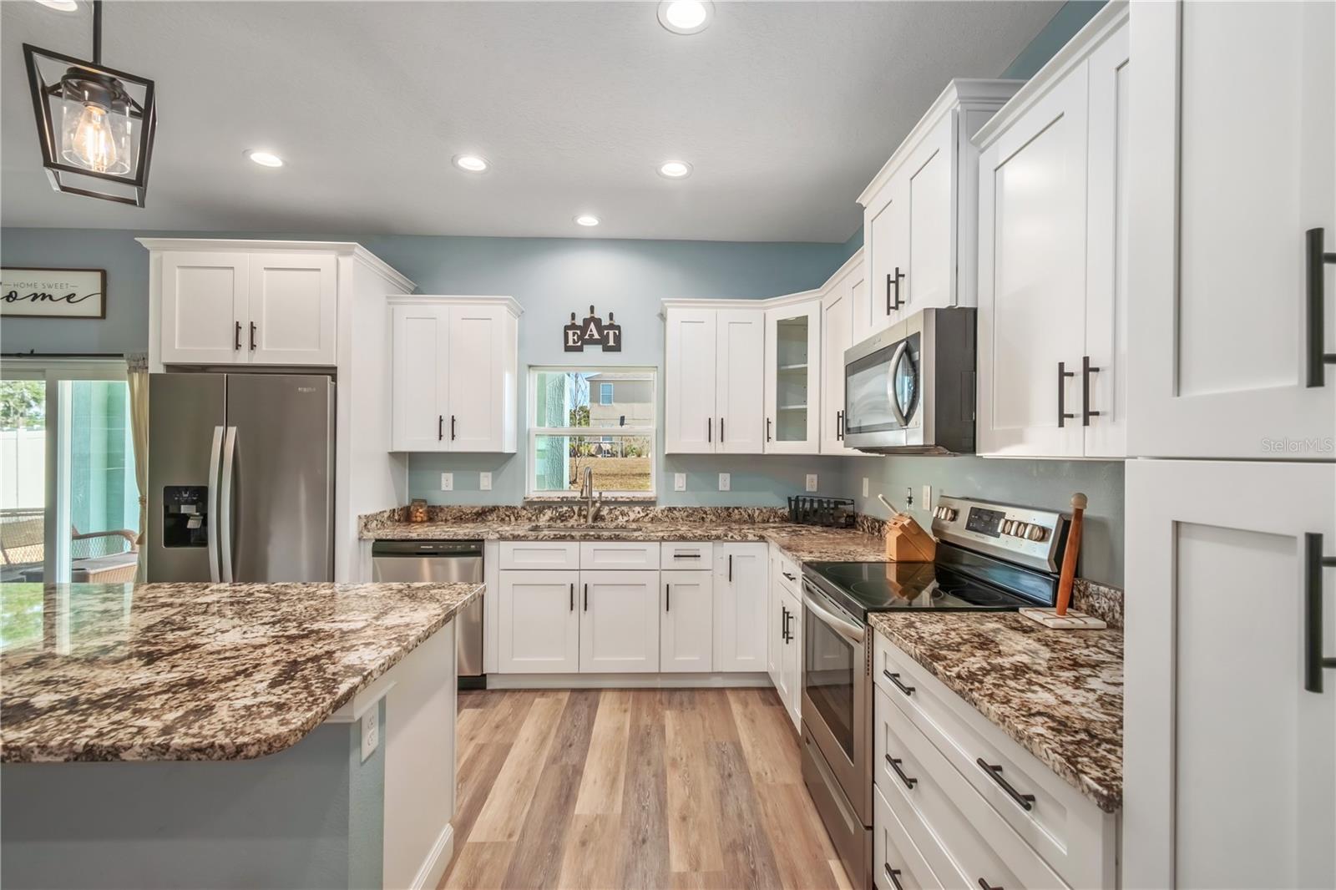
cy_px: 445
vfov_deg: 77.3
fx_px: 557
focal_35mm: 15
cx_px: 668
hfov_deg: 100.4
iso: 250
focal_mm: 10
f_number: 9
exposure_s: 1/8
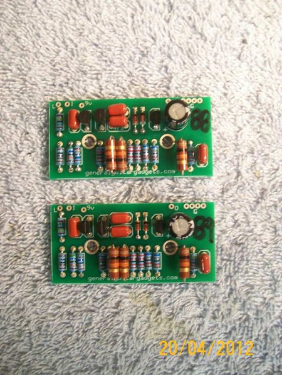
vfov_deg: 51.4
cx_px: 141
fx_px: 391
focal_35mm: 36
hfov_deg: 39.7
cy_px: 188
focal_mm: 6
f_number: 2.7
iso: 160
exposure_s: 1/11.8
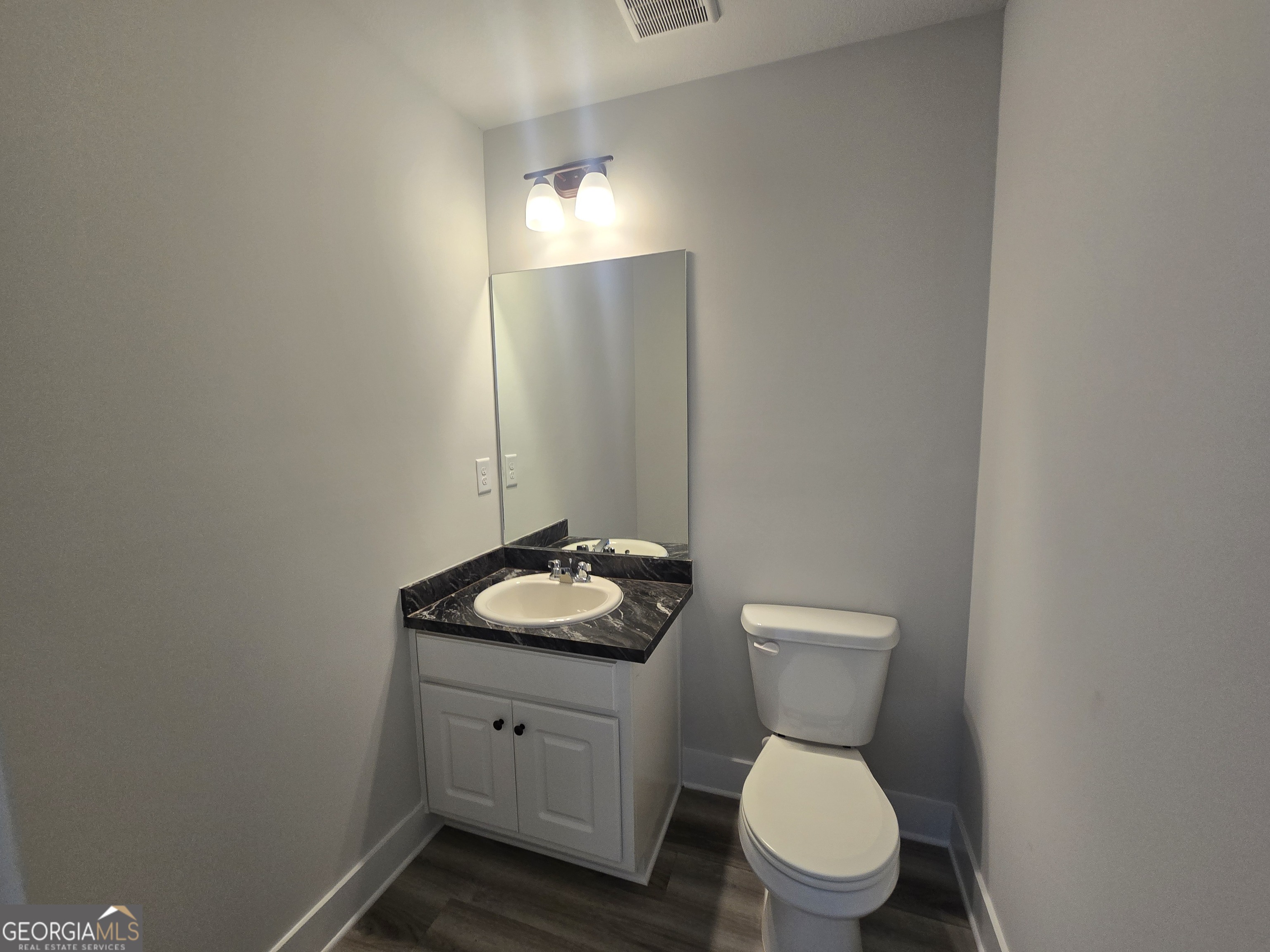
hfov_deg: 106.2
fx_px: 477
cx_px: 635
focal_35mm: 13
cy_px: 476
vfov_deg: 89.9
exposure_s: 1/60
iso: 100
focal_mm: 2.2
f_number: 2.2
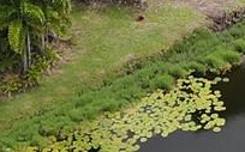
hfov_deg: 10.0
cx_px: 408
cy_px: -157
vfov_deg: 6.4
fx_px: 1334
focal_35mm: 200
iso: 100
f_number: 2.8
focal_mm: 4.5
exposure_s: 1/350
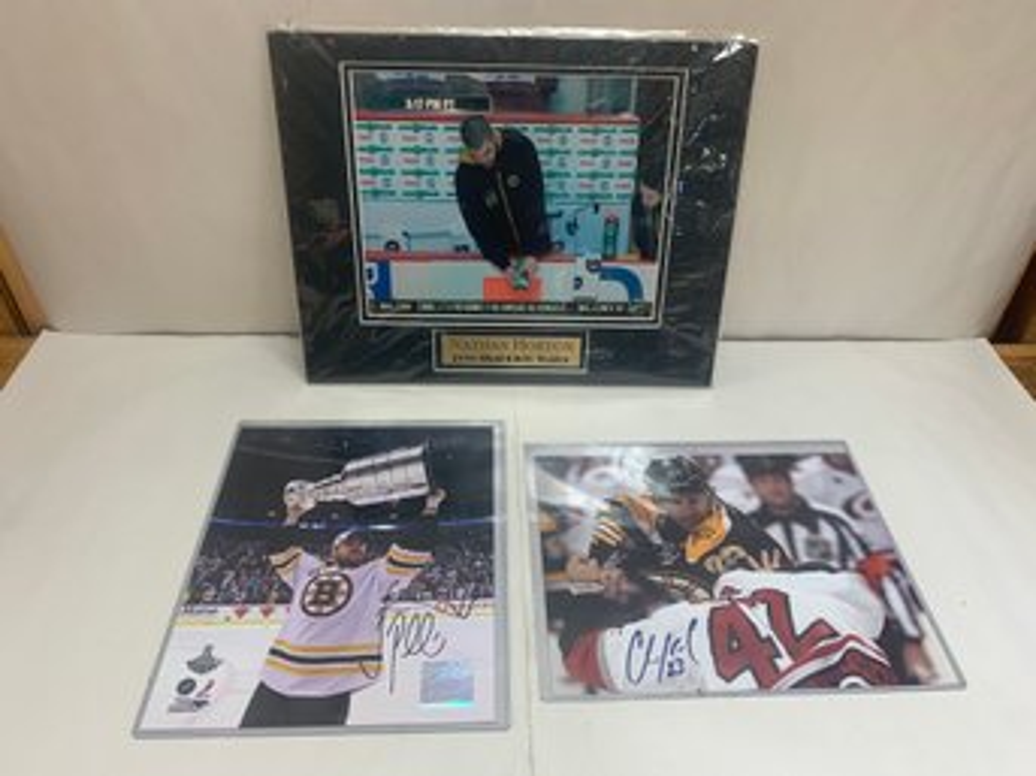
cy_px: 388
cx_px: 518
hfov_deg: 67.3
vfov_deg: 53.0
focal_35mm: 26
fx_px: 778
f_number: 1.8
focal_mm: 4.25
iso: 64
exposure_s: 1/60
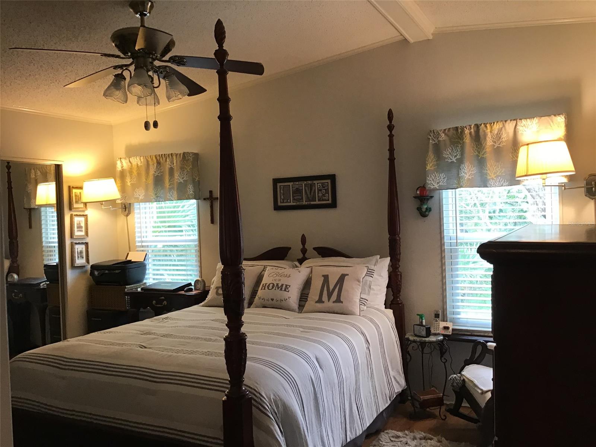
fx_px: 534
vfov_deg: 45.4
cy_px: 224
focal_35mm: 31
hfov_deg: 58.4
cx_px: 298
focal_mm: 3.3
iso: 80
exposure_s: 1/33
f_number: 2.4
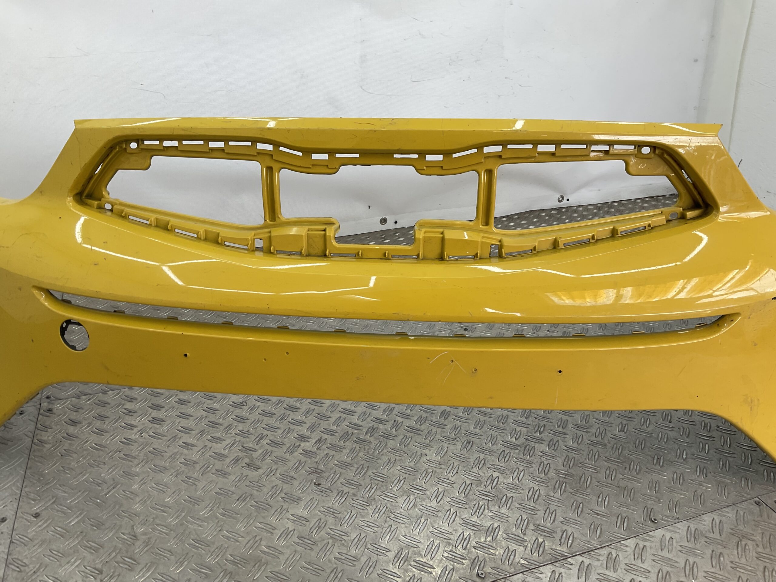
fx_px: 650
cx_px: 388
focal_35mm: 29
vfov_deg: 48.2
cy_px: 291
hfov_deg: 61.7
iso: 16
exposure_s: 1/149
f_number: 1.8
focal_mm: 3
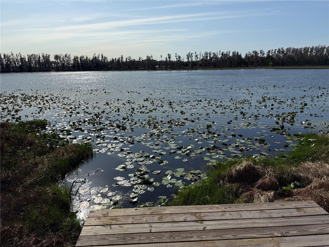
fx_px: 228
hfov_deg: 71.6
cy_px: 124
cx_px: 164
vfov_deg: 56.8
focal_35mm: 24
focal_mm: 6.76
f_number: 1.78
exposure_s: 1/11905
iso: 80
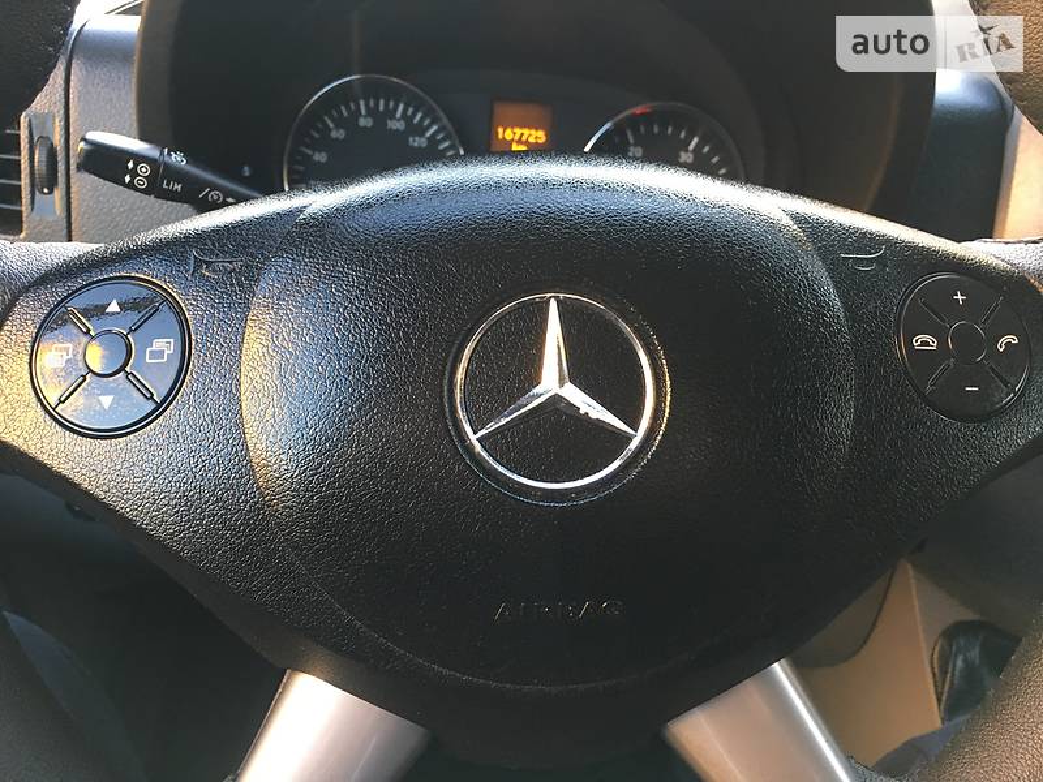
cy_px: 391
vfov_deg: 48.2
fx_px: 874
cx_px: 522
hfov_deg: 61.7
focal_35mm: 29
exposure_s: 1/33
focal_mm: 4.2
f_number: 2.2
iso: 125
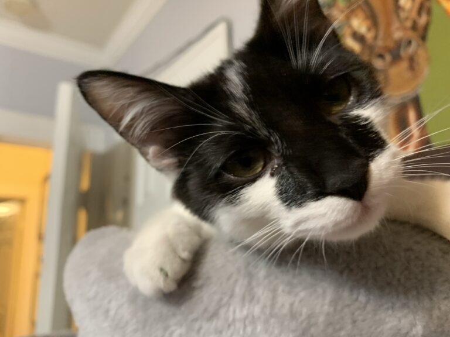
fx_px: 338
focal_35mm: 26
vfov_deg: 53.1
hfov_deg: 67.3
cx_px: 225
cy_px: 168
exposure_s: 1/40
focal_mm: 4.25
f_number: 1.8
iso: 250
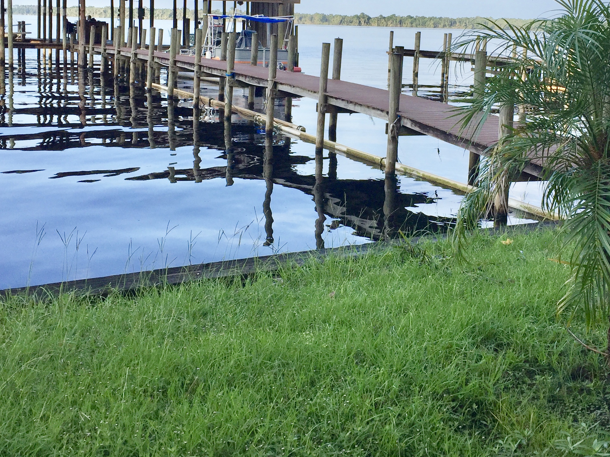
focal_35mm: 48
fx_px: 846
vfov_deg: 29.8
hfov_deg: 39.6
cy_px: 120
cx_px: 330
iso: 32
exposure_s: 1/760
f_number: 2.2
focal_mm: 4.15
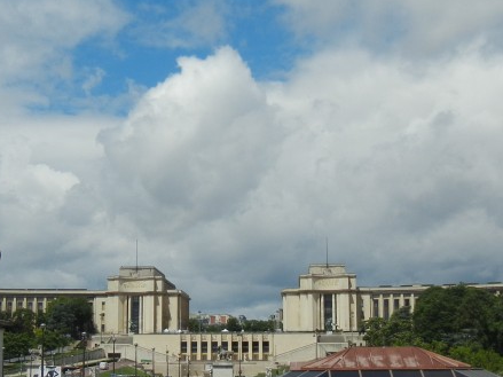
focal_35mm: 70
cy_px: 234
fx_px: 1017
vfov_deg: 21.0
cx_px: 211
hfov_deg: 27.7
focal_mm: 5.4
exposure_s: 1/884
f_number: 7
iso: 160
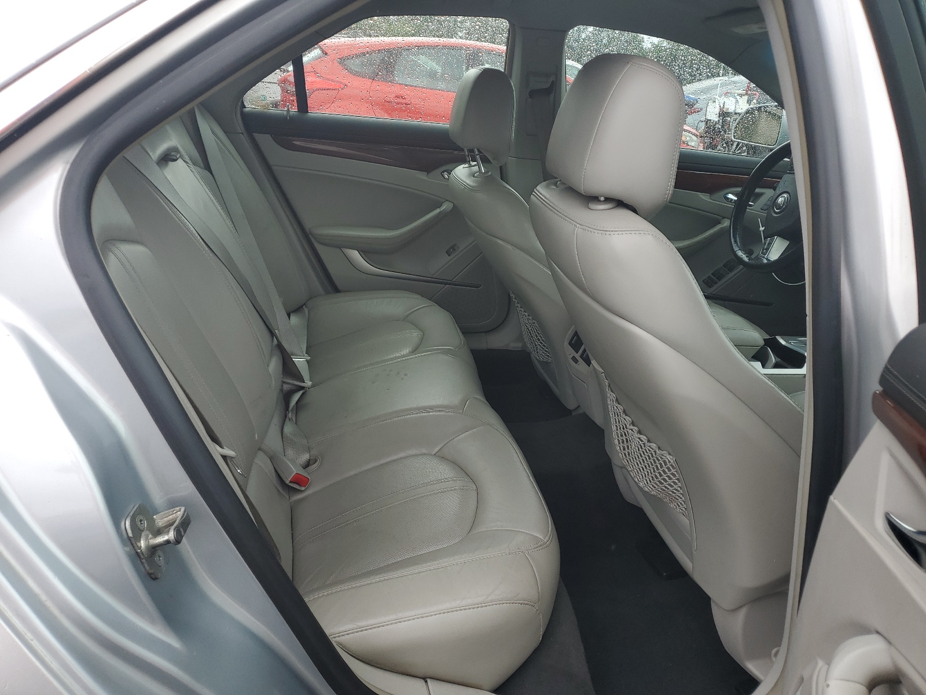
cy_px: 348
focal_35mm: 26
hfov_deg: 67.3
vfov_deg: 53.1
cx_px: 463
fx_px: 696
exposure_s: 1/714
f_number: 1.5
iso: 50
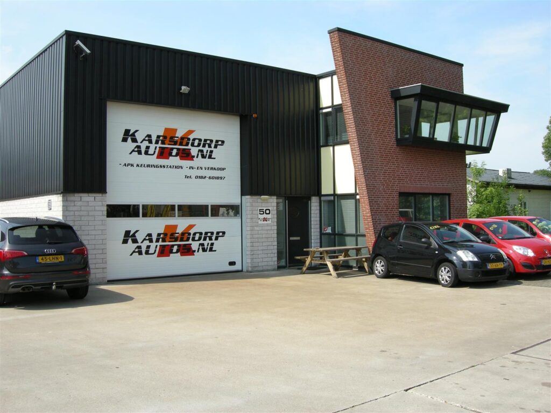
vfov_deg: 39.7
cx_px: 276
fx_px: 573
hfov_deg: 51.4
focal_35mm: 36
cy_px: 206
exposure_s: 1/222
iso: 64
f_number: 4.8
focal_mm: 7.5
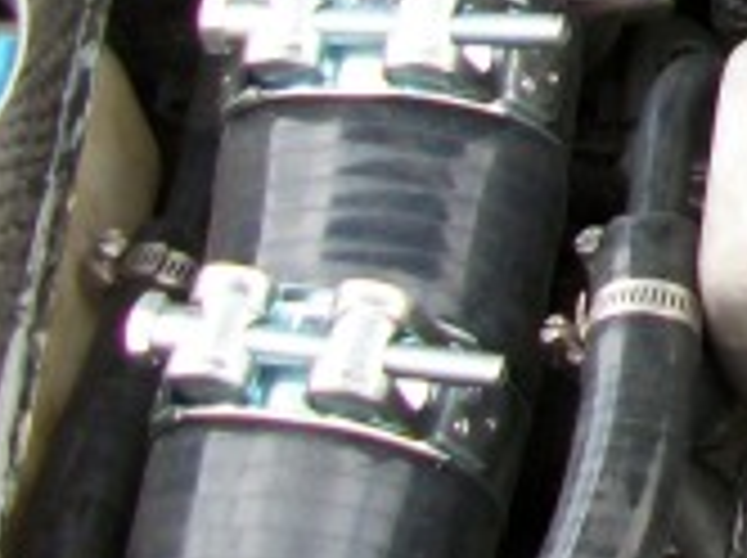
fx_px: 3534
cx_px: 1683
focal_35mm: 164
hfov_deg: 10.6
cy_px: -225
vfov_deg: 8.8
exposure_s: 1/137
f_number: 2.9
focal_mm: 5.7
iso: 80
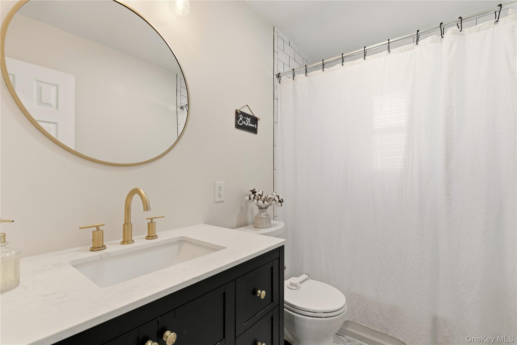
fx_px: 230
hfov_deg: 96.7
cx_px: 258
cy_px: 172
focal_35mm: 16
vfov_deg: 73.7
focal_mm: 16
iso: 250
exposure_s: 1/100
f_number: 9
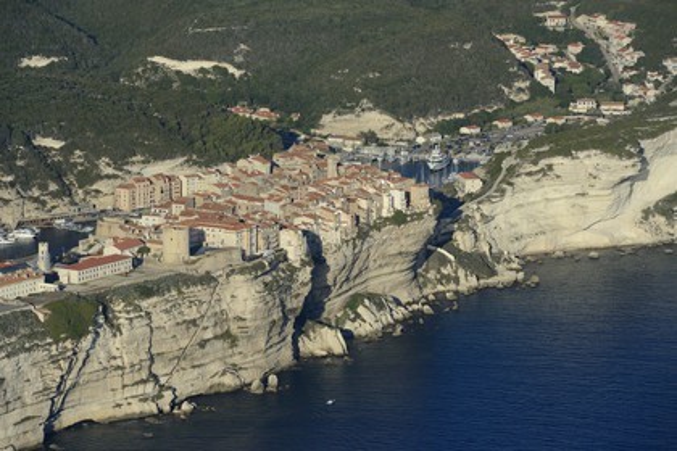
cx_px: 338
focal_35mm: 200
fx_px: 3761
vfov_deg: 6.9
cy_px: 226
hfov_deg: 10.3
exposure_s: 1/1000
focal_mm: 200
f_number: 10
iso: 400
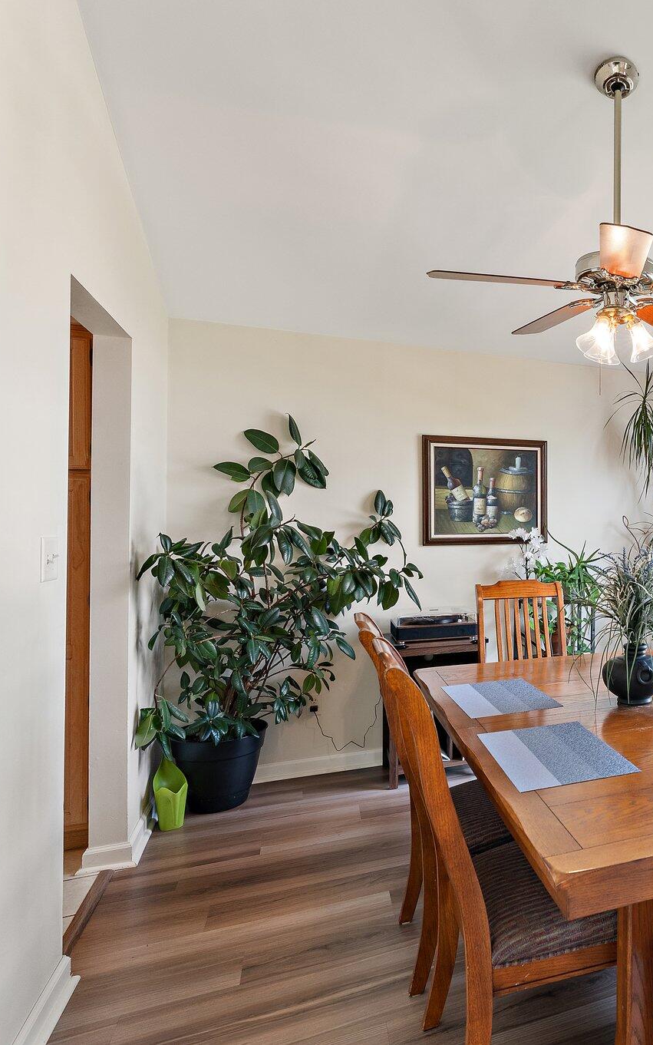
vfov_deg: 76.4
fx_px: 663
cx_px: 676
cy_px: 522
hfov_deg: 43.6
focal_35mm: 23
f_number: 8
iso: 400
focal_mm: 15.2
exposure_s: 1/6
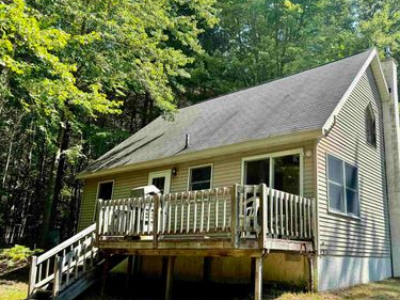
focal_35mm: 32
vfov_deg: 44.1
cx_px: 259
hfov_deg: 55.9
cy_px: 155
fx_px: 370
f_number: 1.78
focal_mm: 6.76
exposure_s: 1/1553
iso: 80
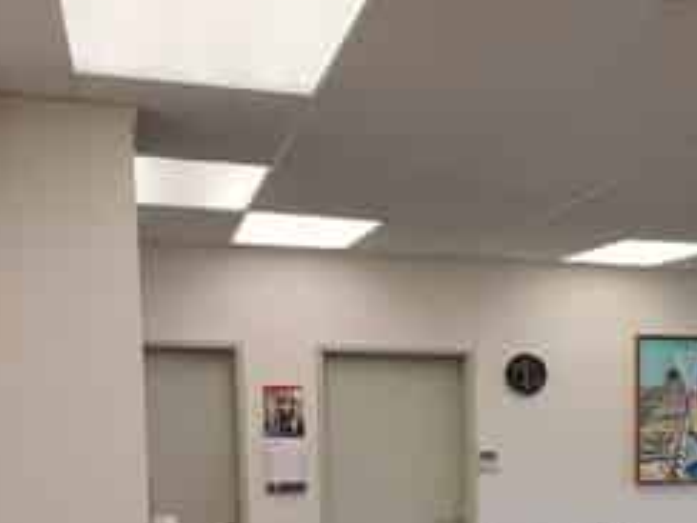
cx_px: 688
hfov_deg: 29.3
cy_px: 564
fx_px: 1248
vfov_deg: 22.4
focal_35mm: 62
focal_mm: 5.06
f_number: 1.8
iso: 40
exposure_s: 1/50
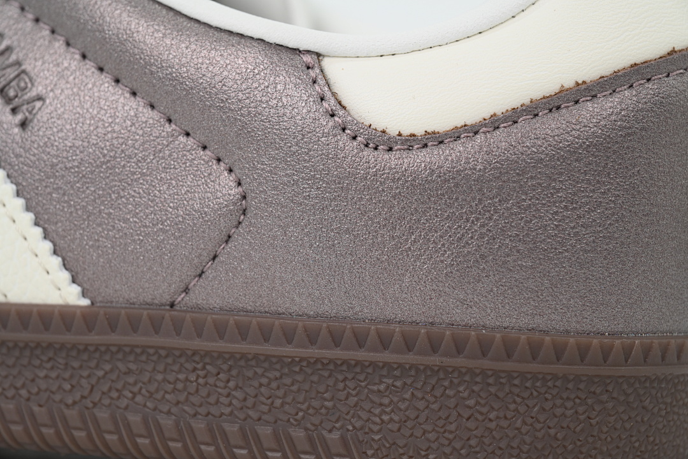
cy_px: 230
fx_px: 2293
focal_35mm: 120
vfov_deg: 11.4
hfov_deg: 17.1
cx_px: 344
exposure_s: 1/100
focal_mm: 120
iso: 400
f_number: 11
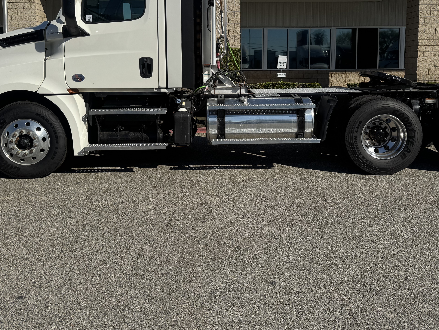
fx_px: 457
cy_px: 100
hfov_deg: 51.3
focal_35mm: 36
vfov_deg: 39.0
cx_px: 236
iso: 80
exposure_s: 1/7937
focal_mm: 6.76
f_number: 1.78
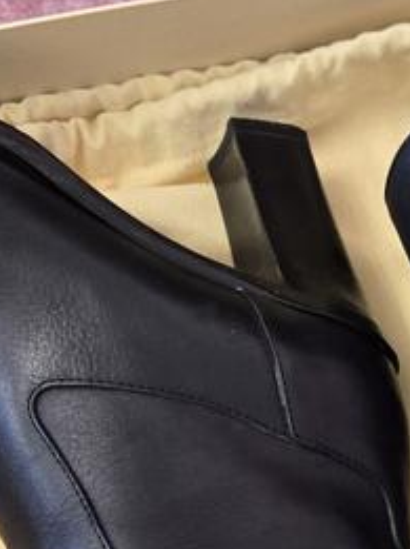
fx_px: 1789
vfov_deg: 16.9
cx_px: 585
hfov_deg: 12.5
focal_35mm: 113
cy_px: 604
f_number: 1.8
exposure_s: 1/120
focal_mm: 5.4
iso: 640
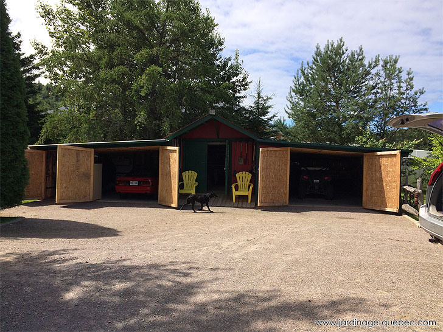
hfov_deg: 61.7
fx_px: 371
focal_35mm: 29
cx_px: 222
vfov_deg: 48.2
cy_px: 166
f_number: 2.2
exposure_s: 1/1709
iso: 32
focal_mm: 4.15
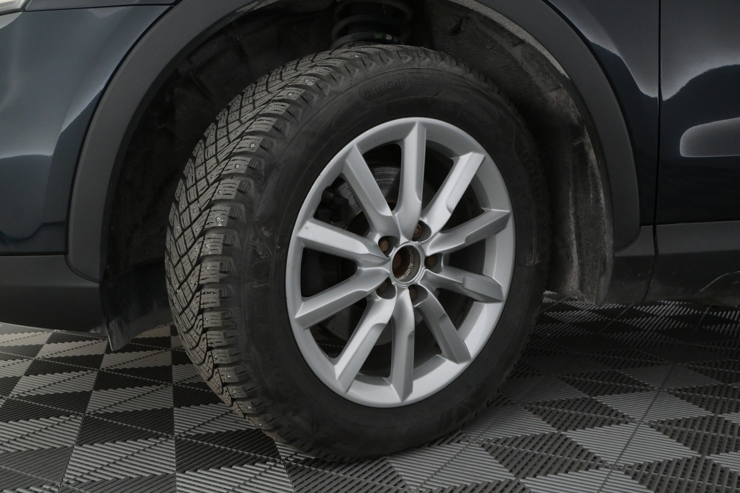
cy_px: 246
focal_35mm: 34
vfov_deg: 38.4
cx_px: 370
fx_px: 709
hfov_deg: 55.1
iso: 2500
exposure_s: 1/125
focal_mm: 23
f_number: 5.6
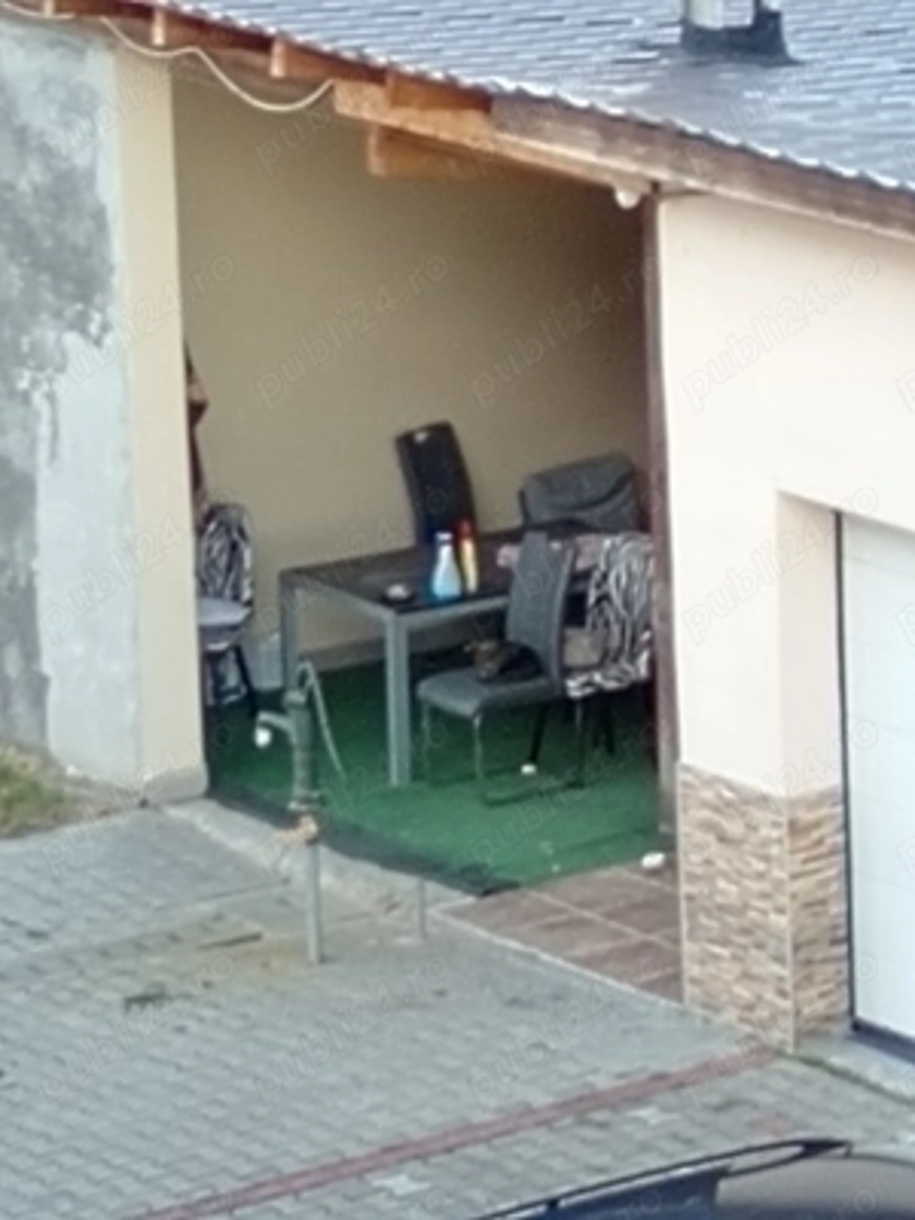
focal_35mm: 267
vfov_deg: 7.4
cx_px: 458
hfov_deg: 5.6
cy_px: 610
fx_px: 9410
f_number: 1.9
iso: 129
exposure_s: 1/100
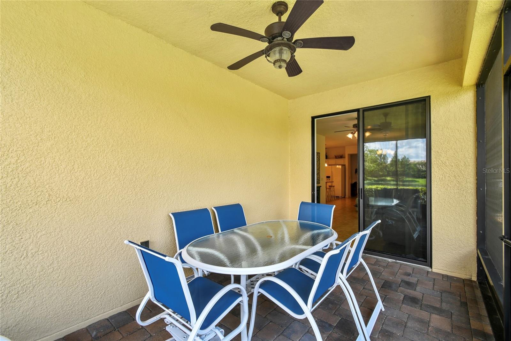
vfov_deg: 77.3
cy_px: 170
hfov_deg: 100.4
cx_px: 256
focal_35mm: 15
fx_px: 213
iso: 100
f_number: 7.1
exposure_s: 1/80
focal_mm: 10
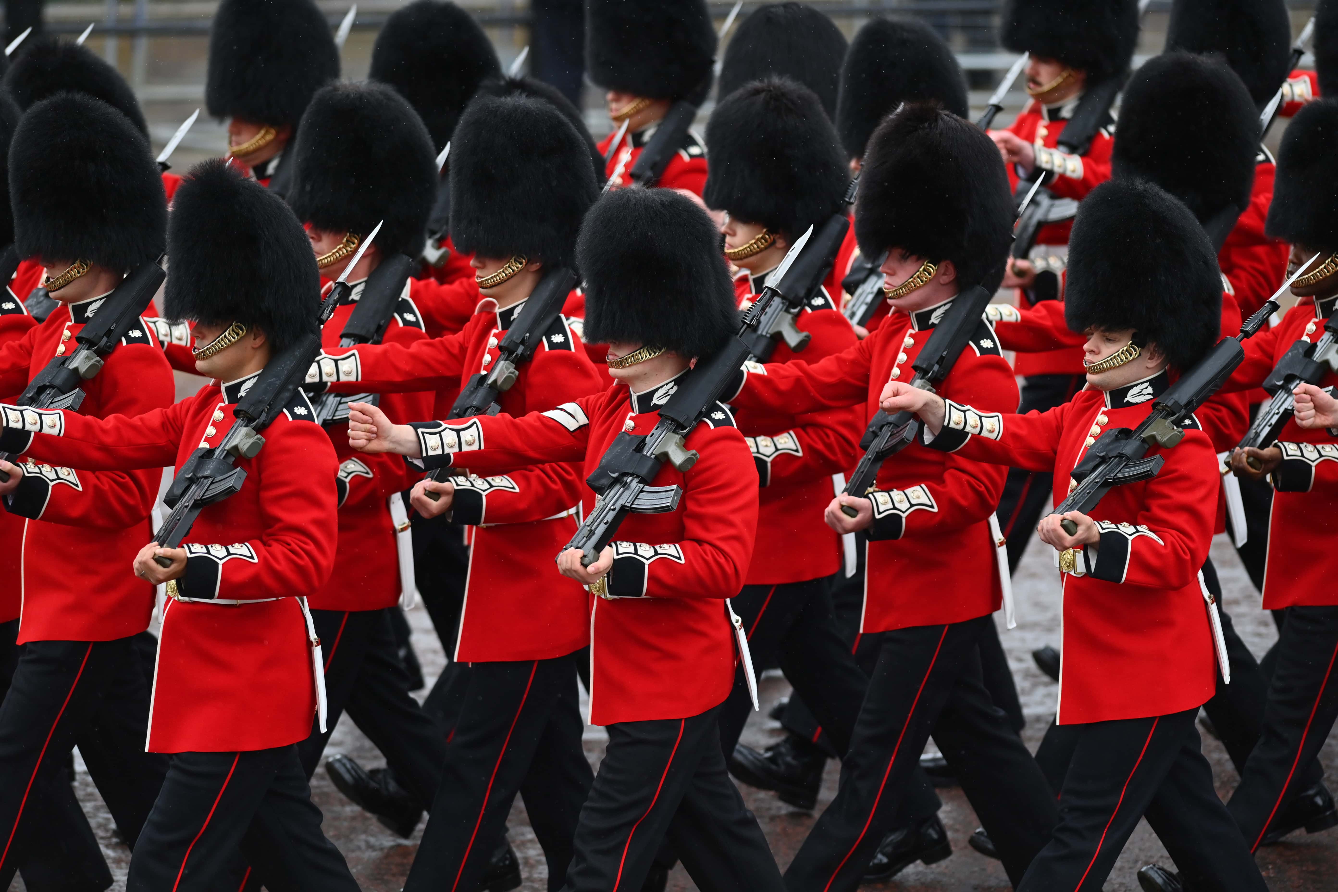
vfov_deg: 4.6
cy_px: 446
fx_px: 11149
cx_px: 669
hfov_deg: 6.9
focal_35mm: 300
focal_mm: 300
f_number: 3.2
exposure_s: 1/2000
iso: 640
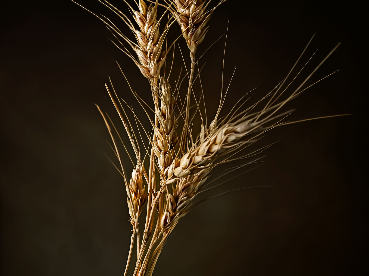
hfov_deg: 16.0
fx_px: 1311
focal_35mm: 123
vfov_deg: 12.0
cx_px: 184
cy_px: 73
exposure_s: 1/1.3
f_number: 13
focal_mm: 85
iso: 100
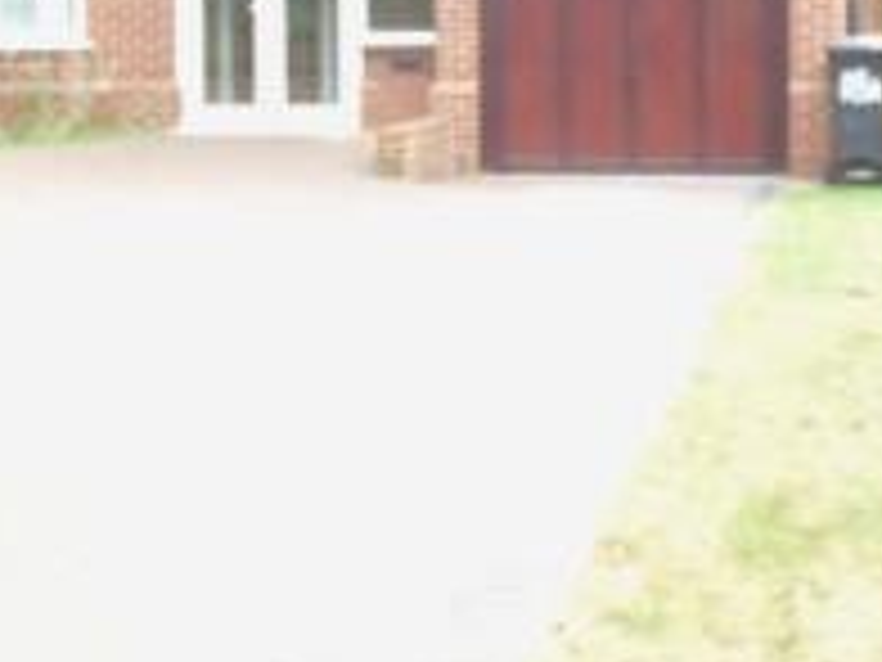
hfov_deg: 21.1
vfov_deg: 15.9
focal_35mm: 92
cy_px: 88
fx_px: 2344
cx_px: 178
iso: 100
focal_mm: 5.5
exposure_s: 1/20
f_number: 4.5
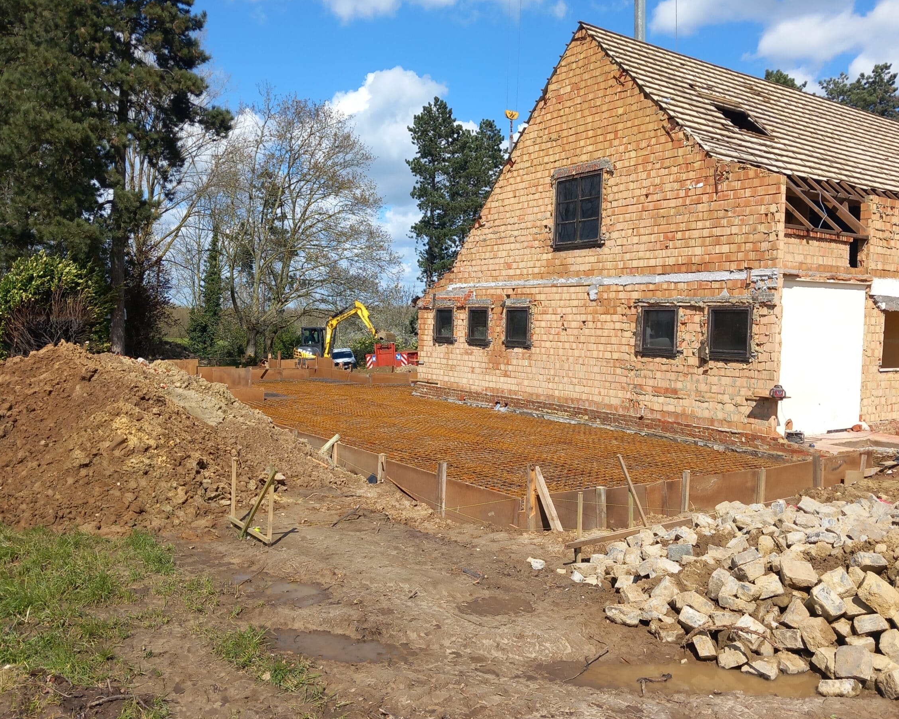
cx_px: 466
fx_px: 798
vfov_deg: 48.5
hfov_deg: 58.8
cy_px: 364
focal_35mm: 30
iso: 20
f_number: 1.8
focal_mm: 4
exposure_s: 1/588
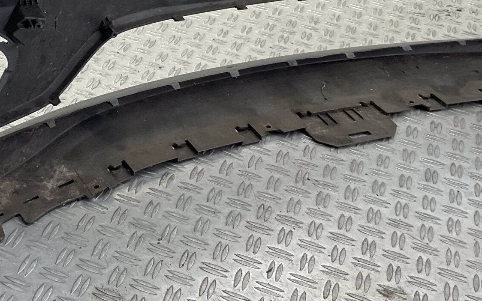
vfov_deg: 18.4
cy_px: 58
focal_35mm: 70
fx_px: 920
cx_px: 94
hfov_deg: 28.7
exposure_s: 1/120
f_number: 1.8
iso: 40
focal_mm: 3
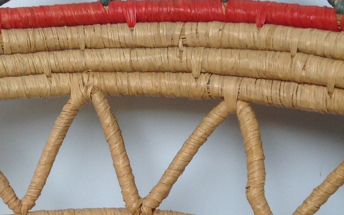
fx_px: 853
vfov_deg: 13.8
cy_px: 278
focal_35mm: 91
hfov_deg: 22.5
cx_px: 71
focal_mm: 4.28
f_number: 2.4
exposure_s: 1/60
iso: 50
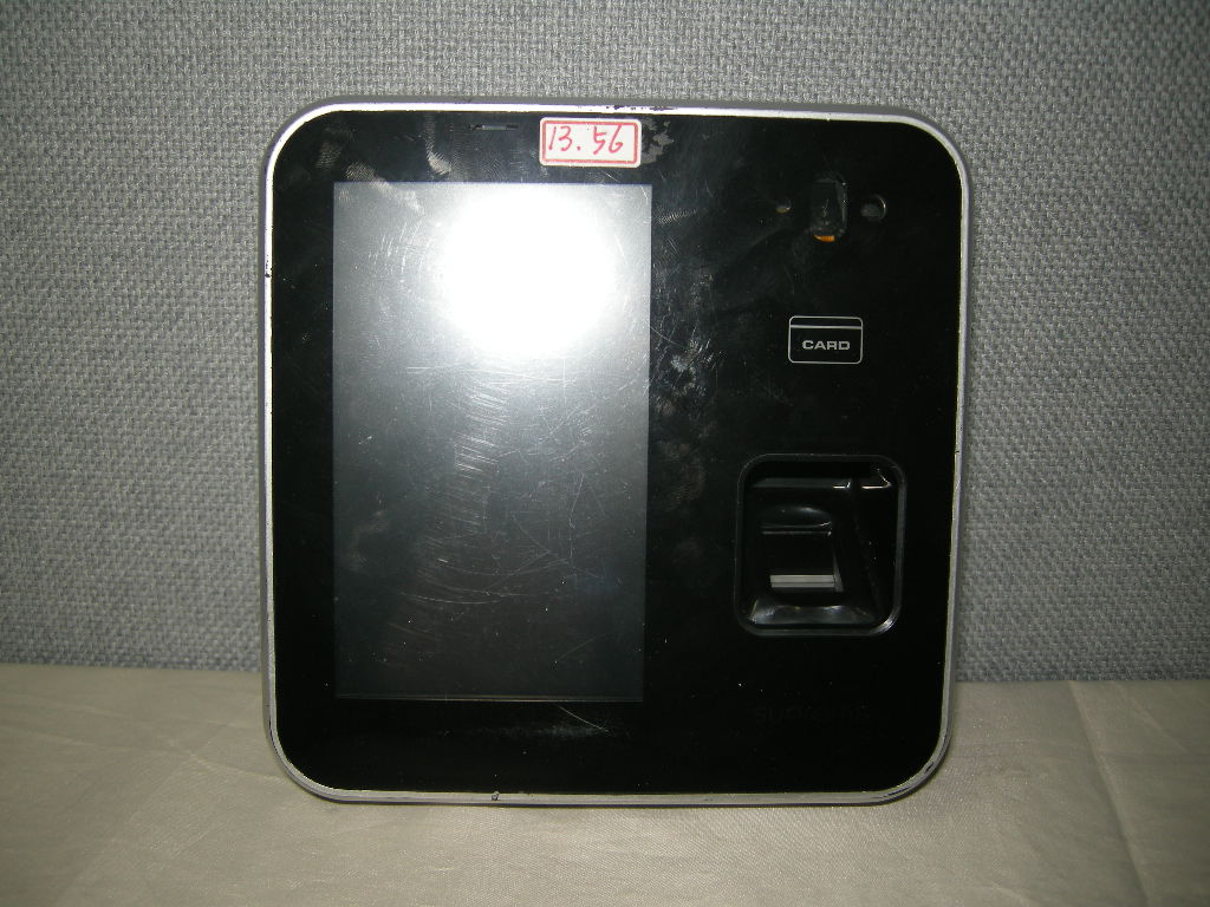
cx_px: 605
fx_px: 1258
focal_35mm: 36
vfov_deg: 39.7
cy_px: 454
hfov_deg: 51.4
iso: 64
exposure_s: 1/60
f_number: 2.7
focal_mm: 7.5
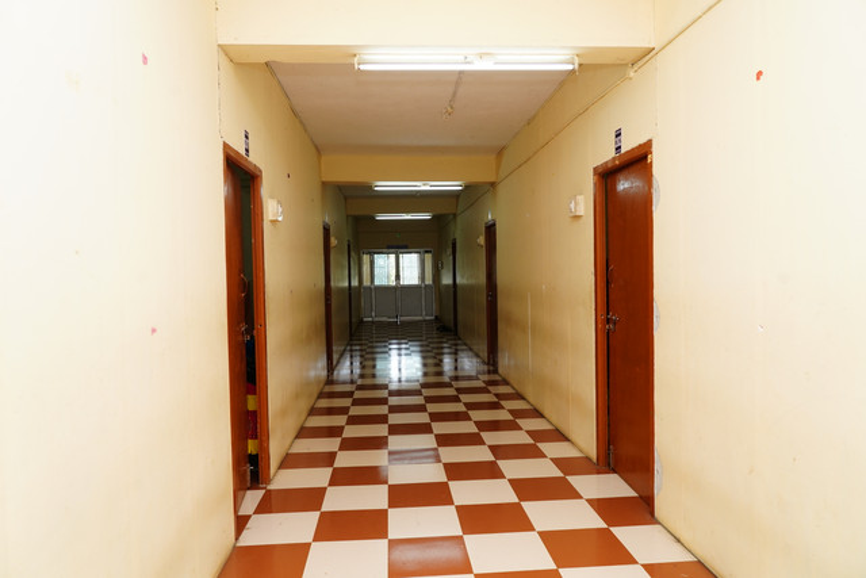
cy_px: 289
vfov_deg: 53.2
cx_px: 433
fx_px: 577
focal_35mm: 24
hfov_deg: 73.7
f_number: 6.3
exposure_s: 1/125
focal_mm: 24
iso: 1250
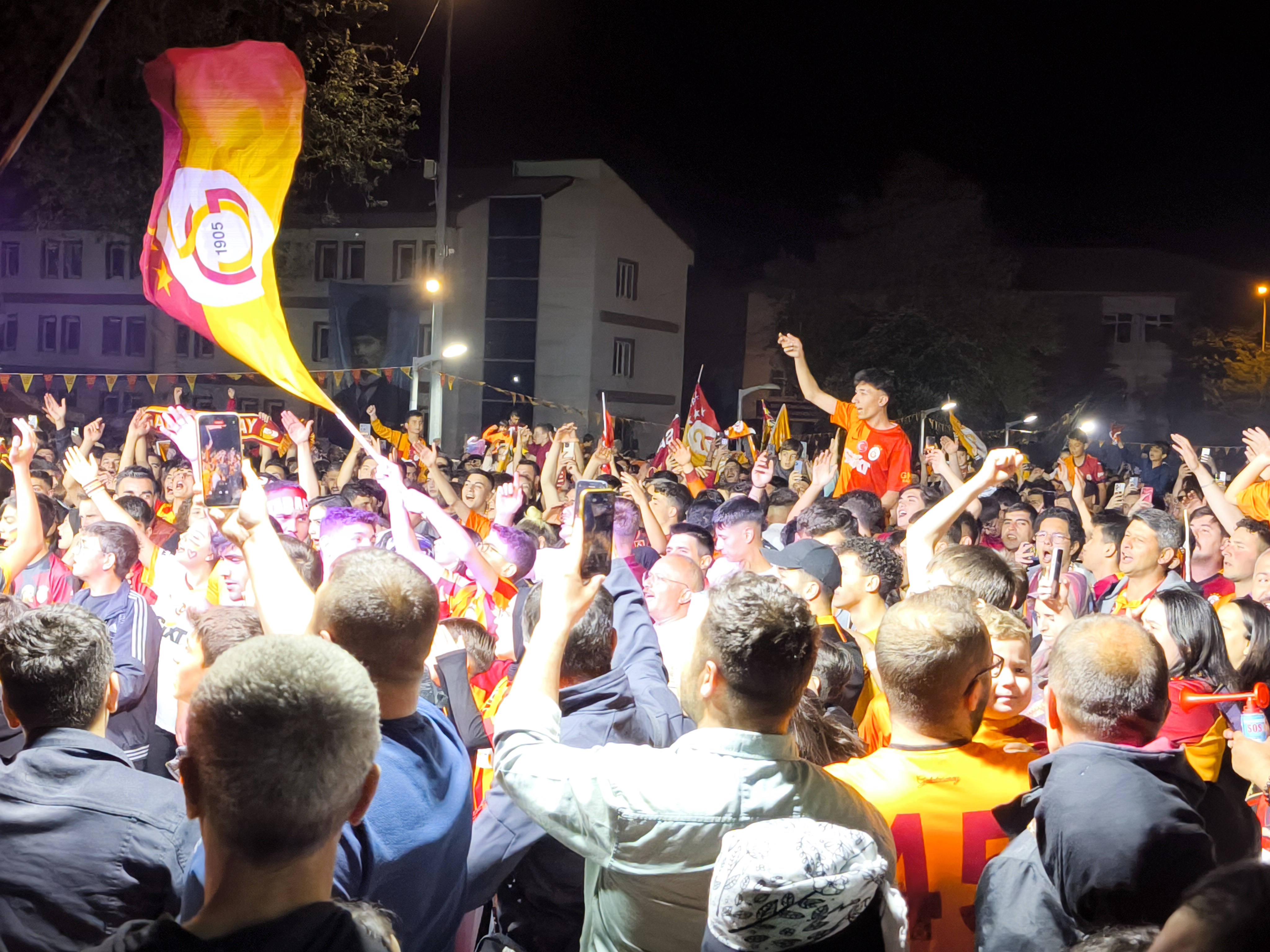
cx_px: 635
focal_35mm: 46
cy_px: 476
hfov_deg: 41.2
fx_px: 1688
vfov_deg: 31.5
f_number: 1.6
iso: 1250
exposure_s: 1/400
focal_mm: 6.57
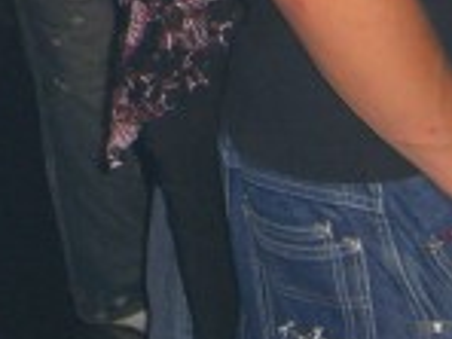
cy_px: -235
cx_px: 15
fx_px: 2690
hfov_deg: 9.5
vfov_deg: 7.1
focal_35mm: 206
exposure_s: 1/60
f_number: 2.8
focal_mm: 7.9
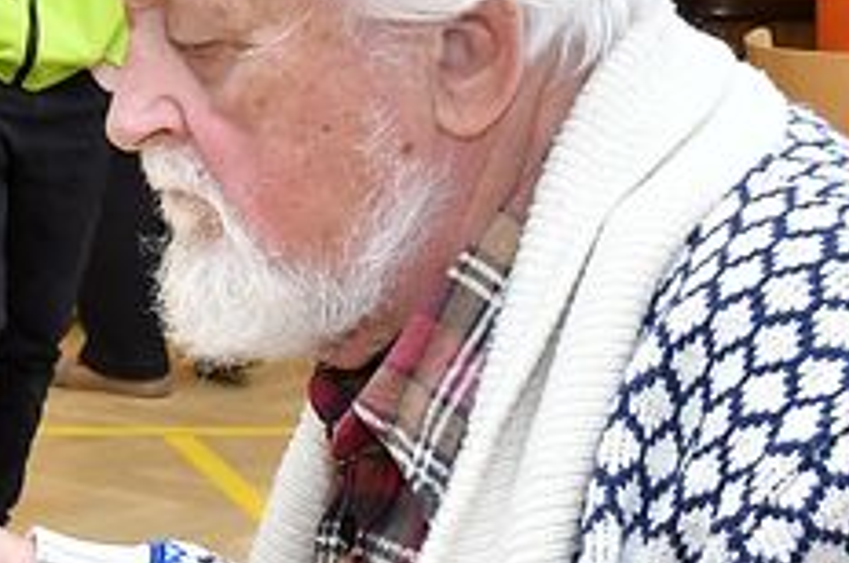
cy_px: 124
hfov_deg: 10.9
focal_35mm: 171
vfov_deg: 8.0
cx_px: -860
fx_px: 4027
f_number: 6.3
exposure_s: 1/160
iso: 1250
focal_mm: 22
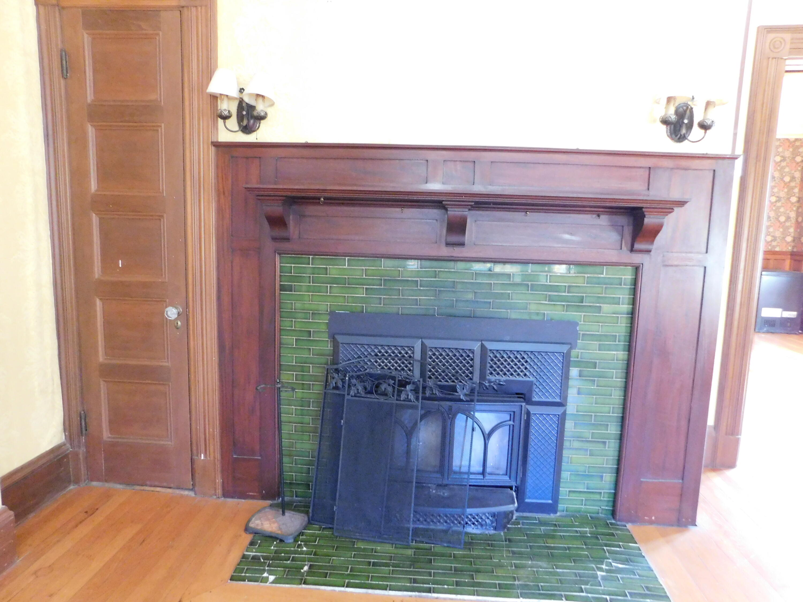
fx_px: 534
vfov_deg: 58.9
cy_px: 301
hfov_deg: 73.9
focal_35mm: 23
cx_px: 402
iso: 800
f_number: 3
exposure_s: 1/10
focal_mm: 4
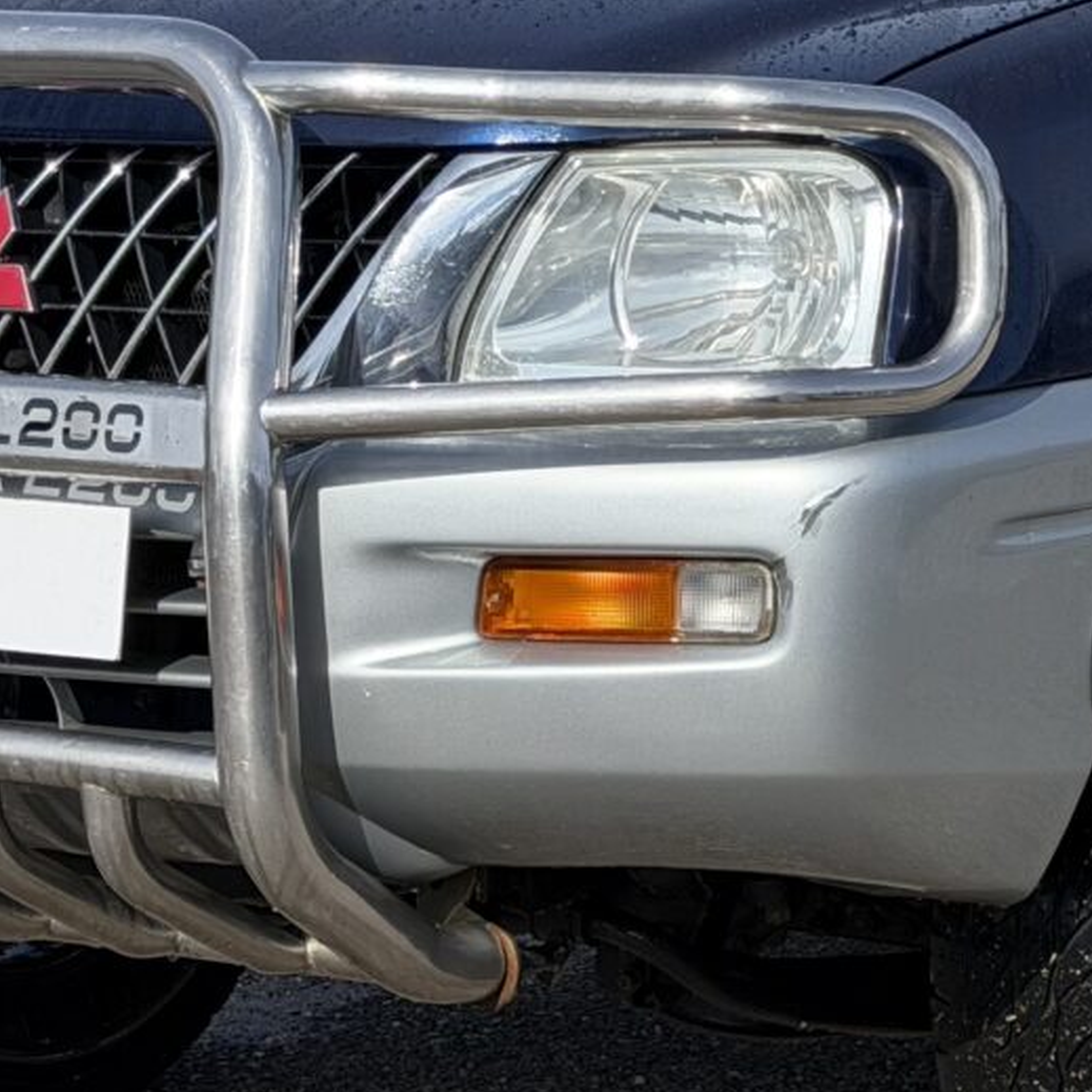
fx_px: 5603
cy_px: 162
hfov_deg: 11.0
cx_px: 1208
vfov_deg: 11.1
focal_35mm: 157
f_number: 1.78
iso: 100
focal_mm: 6.76
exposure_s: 1/3096
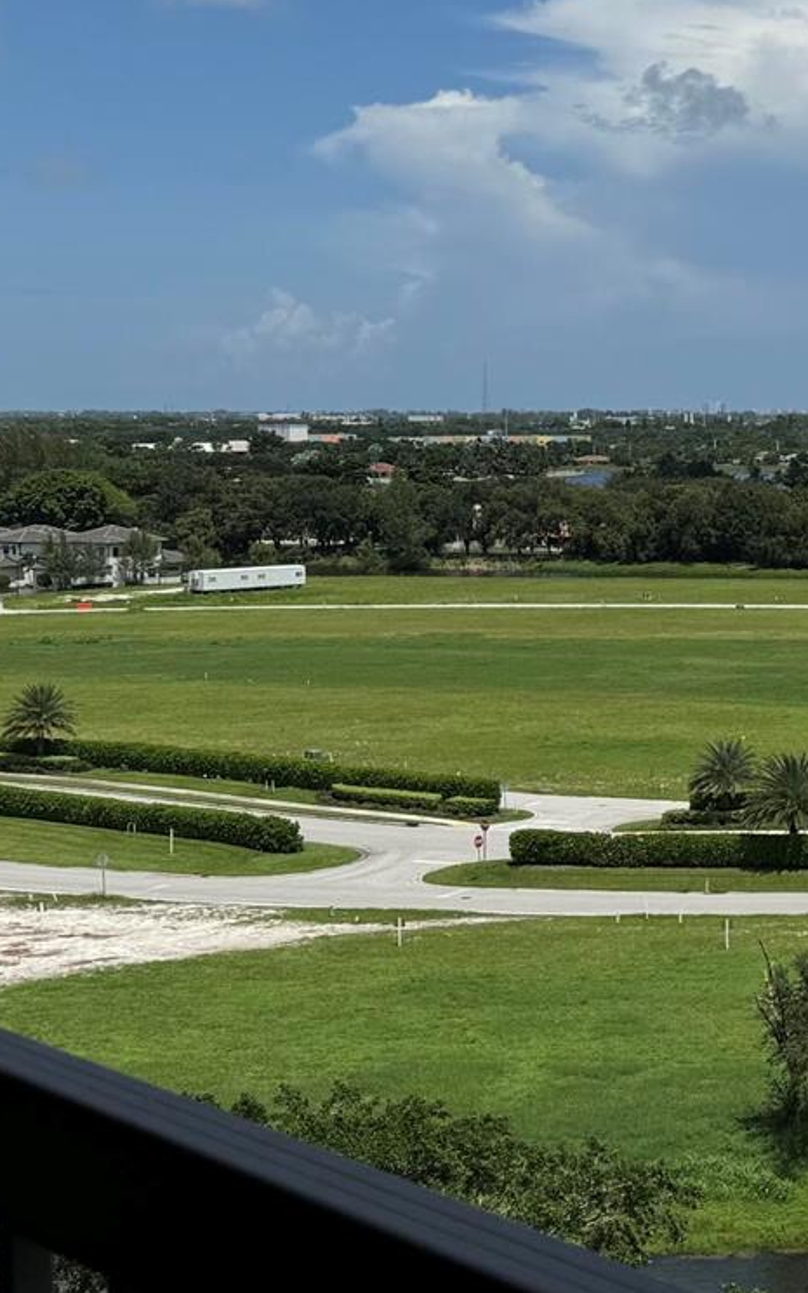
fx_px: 2466
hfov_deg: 15.5
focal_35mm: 70
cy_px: 492
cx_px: 1538
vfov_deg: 29.3
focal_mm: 6.76
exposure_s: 1/9009
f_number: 1.78
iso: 80
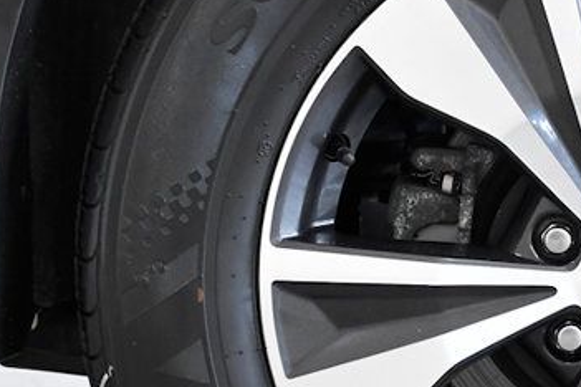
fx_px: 2259
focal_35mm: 140
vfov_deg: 9.8
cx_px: 627
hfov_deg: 14.3
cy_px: 277
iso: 2500
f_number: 3.5
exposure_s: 1/1000
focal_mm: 32
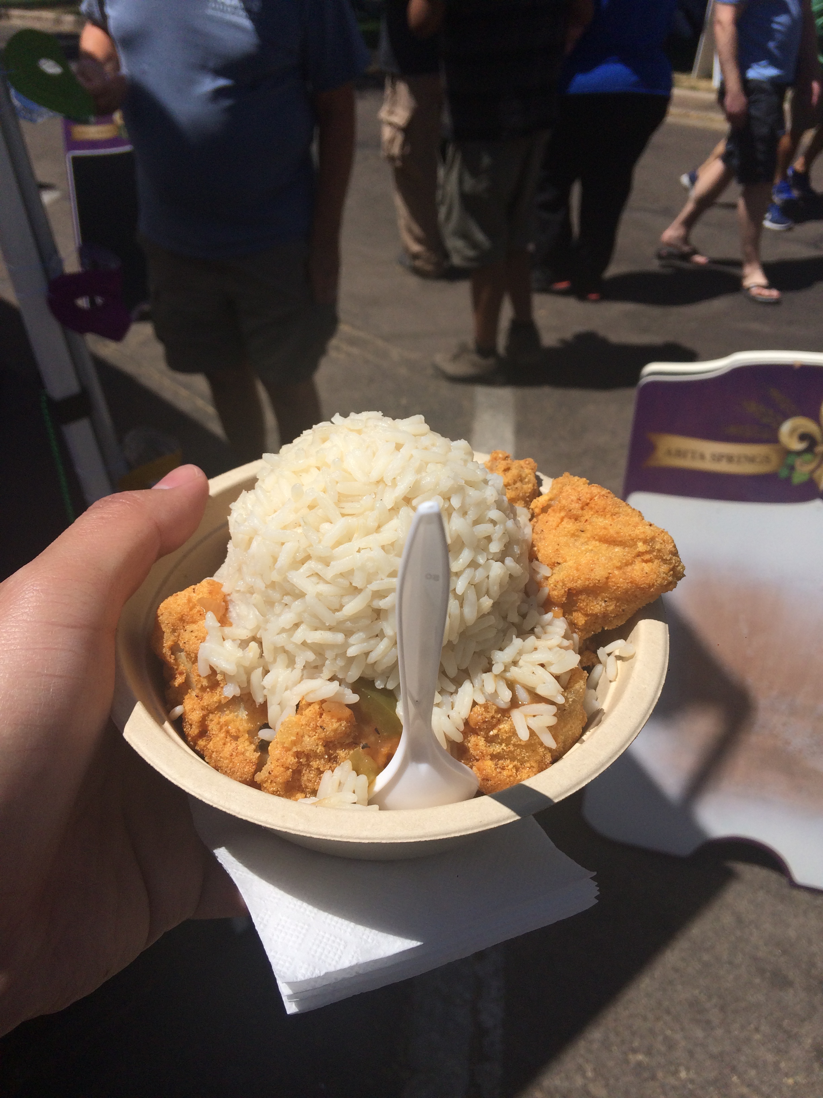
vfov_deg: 61.7
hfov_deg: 48.2
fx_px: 919
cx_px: 412
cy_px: 549
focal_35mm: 29
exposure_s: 1/5128
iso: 32
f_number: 2.2
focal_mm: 4.15
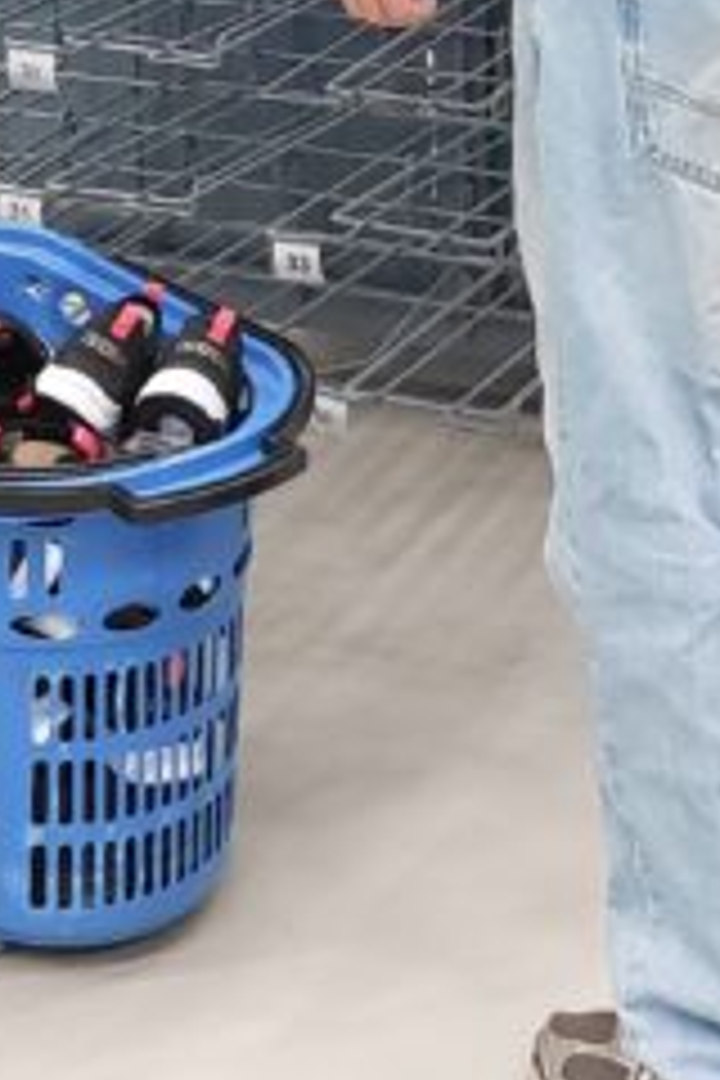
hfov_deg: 12.3
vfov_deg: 17.3
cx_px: 400
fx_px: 3330
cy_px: -310
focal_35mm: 111
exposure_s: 1/100
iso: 250
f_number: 1.8
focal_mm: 5.23
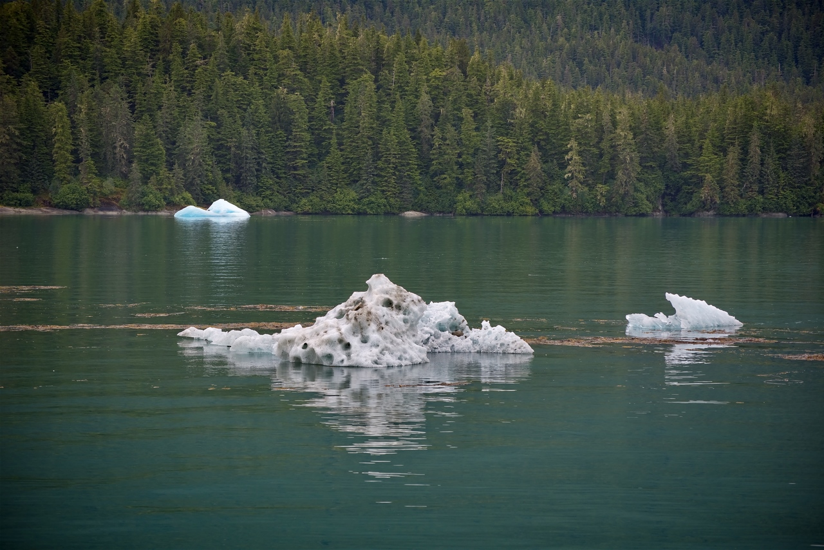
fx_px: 2656
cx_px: 412
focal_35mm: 116
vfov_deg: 11.8
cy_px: 275
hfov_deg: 17.6
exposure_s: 1/250
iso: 100
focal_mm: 116
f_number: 6.3
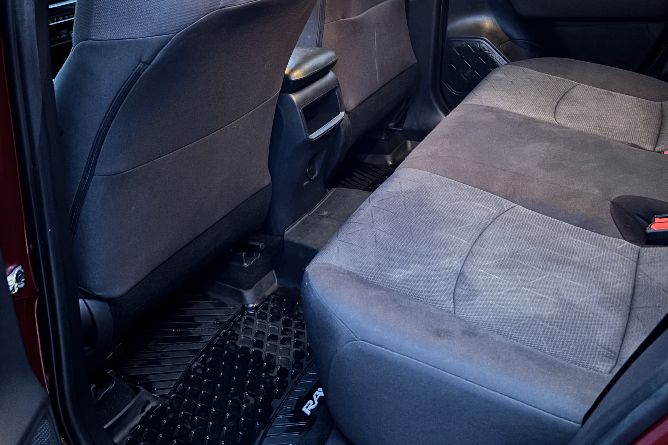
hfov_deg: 51.9
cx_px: 337
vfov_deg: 34.6
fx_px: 687
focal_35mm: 37
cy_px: 75
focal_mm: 5.96
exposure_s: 1/5
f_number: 1.6
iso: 1250
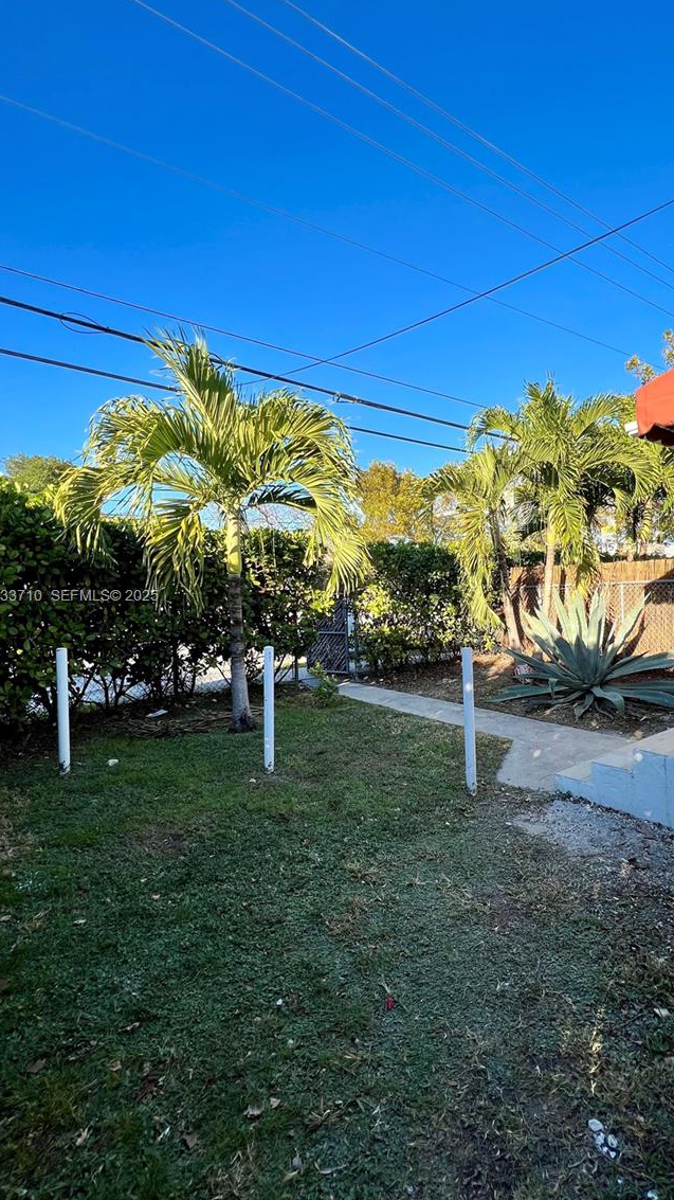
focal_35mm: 15
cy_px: 597
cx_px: 439
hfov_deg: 68.9
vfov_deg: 103.0
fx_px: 477
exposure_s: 1/550
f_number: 1.8
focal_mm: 1.57
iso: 32
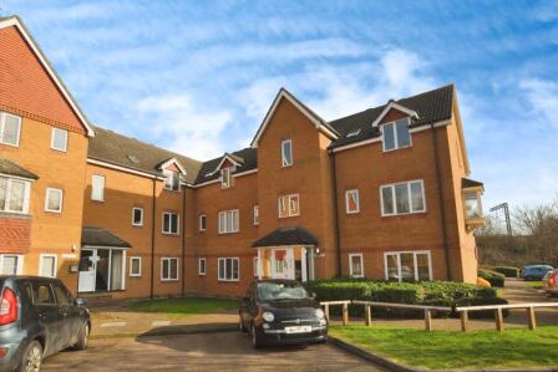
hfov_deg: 91.5
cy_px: 187
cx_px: 284
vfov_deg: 68.8
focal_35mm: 18
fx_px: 272
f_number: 13
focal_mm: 11
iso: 200
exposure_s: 1/200
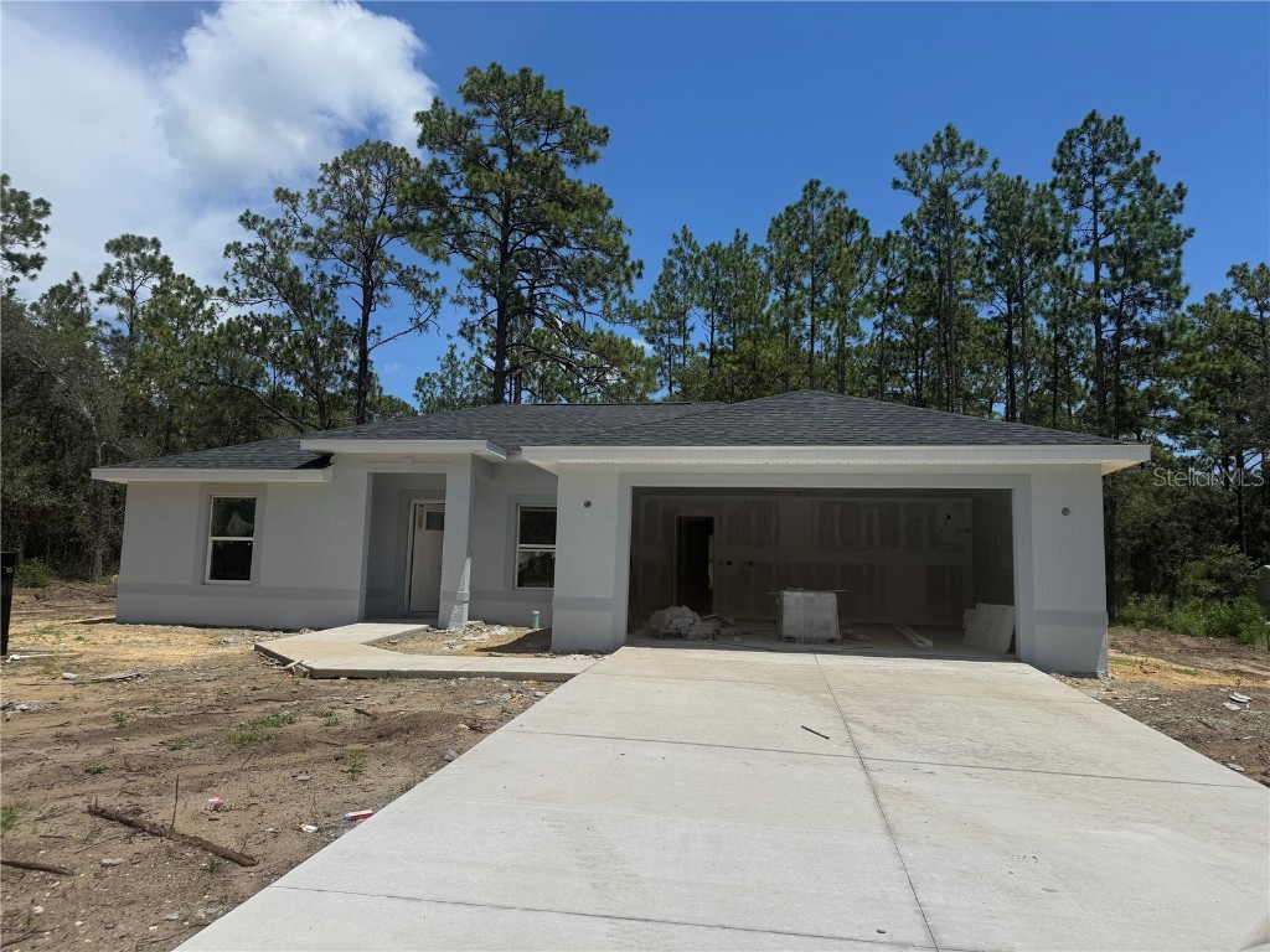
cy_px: 476
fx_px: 881
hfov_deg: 71.6
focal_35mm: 24
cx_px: 635
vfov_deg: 56.8
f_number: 1.78
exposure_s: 1/9009
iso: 80
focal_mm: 6.76
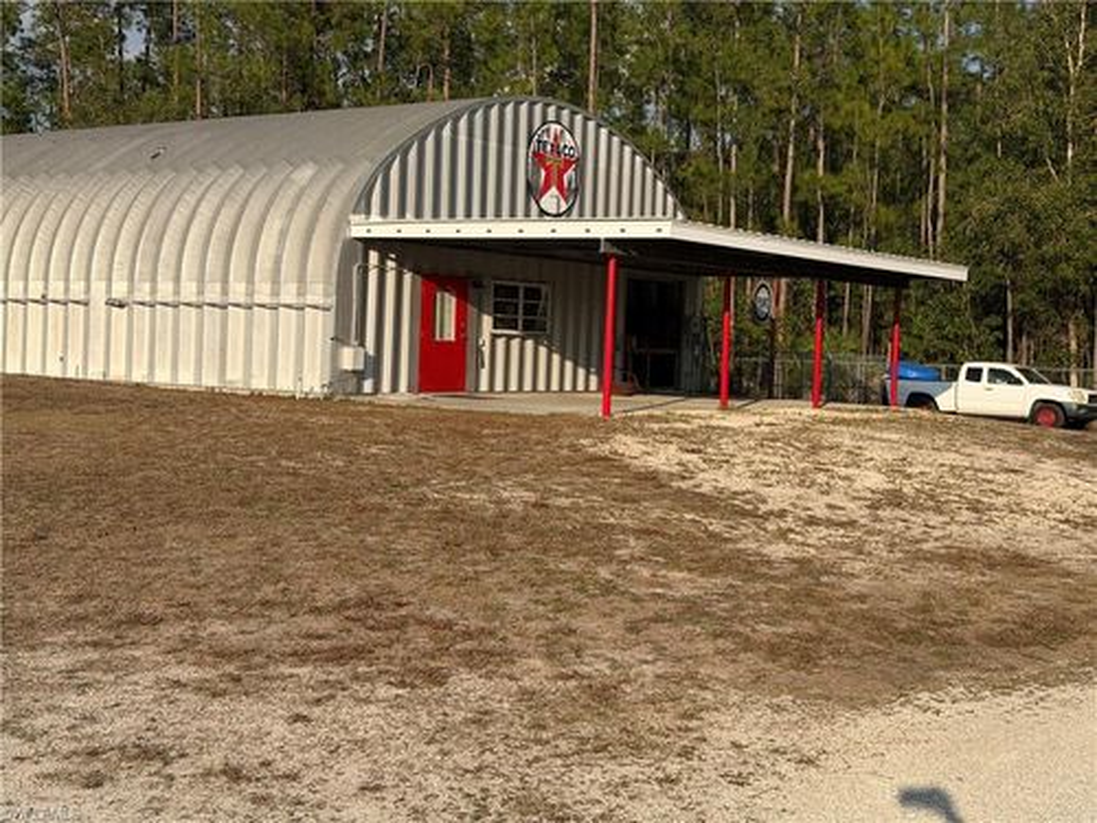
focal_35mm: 48
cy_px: 412
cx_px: 548
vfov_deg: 30.3
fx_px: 1521
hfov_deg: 39.7
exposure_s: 1/5587
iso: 64
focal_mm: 6.76
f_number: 1.78
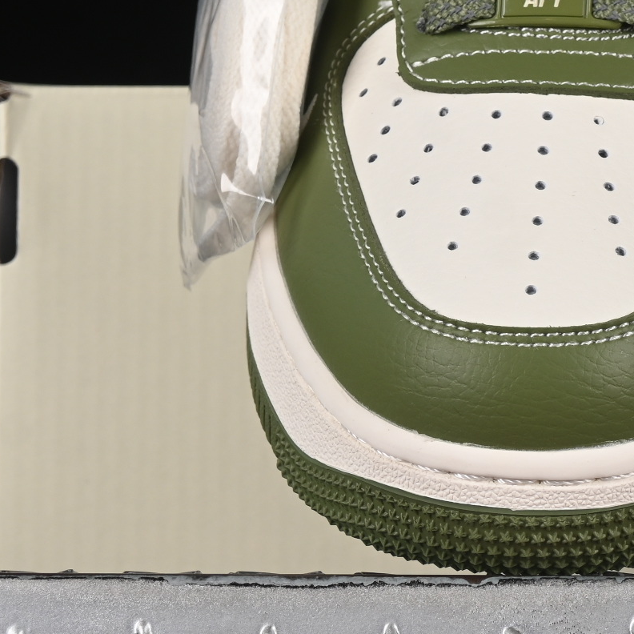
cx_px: 774
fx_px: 4642
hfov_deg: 7.7
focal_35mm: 224
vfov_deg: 7.8
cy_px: 114
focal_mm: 50
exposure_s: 1/80
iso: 160
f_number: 8
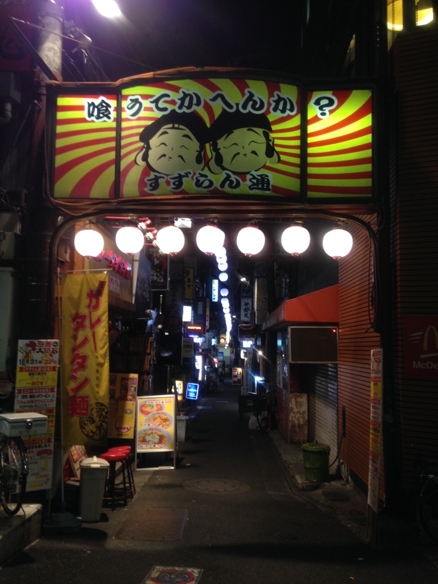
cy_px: 292
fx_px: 557
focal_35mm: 33
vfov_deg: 55.4
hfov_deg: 42.9
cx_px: 219
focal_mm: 4.12
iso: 100
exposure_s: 1/20
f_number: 2.4
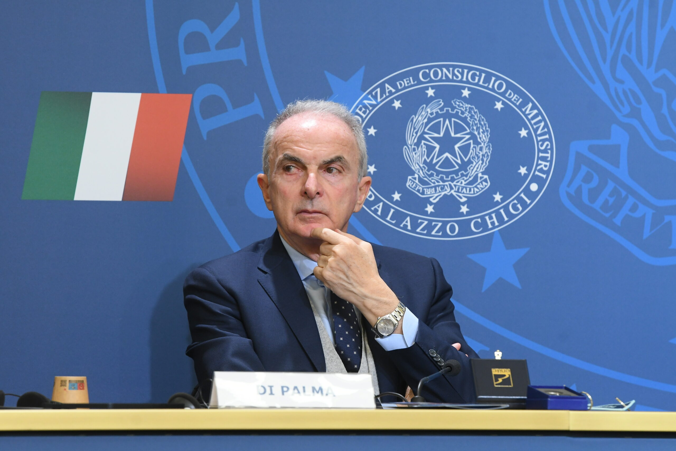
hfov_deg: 7.6
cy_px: 226
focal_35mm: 270
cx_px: 338
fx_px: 5070
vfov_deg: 5.1
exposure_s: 1/200
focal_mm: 180
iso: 2000
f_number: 6.3
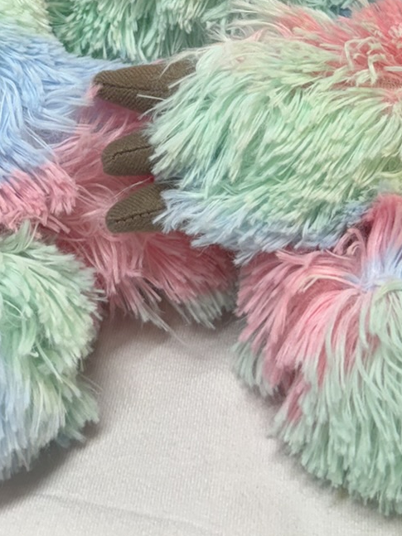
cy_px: -103
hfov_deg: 19.4
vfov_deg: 23.5
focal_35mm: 76
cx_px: 222
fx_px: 1177
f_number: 1.78
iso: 100
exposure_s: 1/120
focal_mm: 6.76
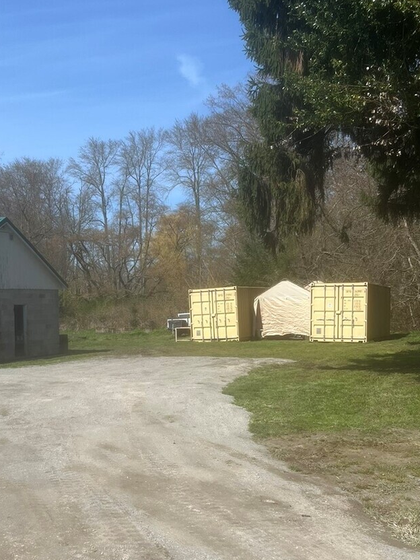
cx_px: 150
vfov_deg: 41.9
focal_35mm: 45
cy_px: 328
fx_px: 728
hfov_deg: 32.0
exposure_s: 1/4831
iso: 50
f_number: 1.5
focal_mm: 5.7
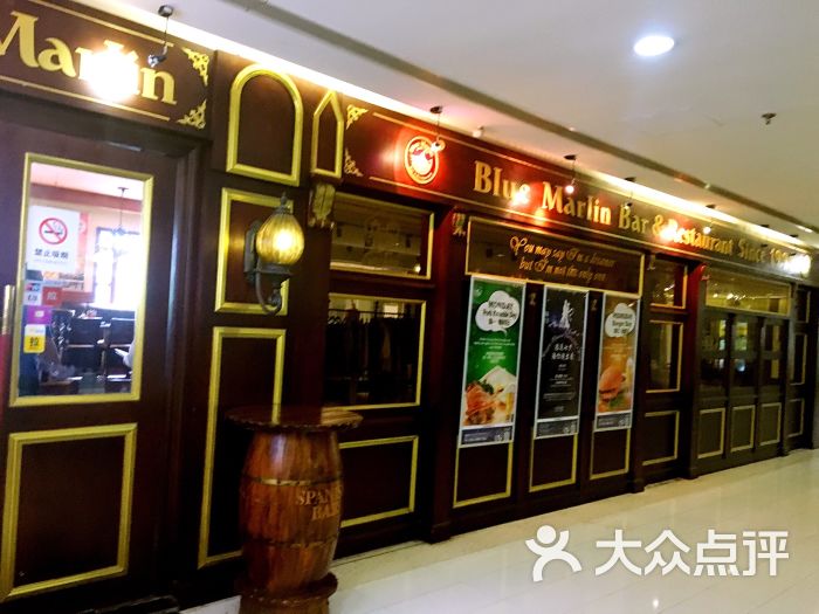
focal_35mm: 29
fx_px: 686
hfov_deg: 61.7
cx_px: 410
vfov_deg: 48.2
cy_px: 307
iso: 200
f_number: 2.2
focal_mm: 4.15
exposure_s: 1/17
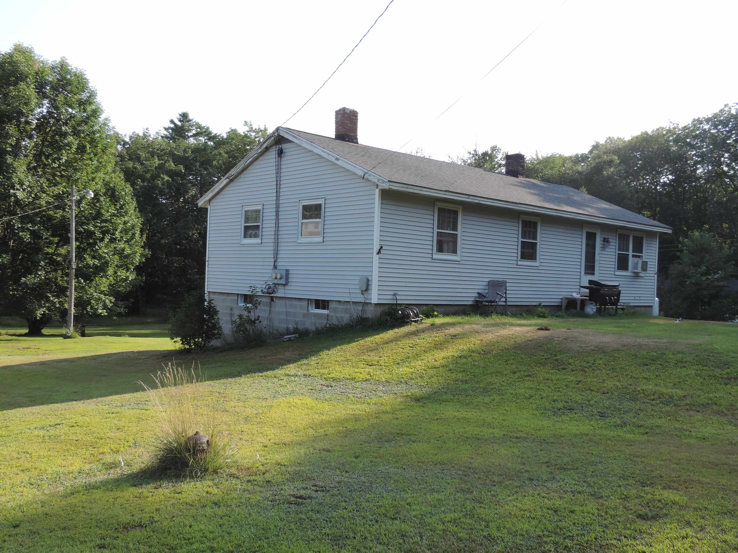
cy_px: 292
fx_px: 725
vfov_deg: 41.8
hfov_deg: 54.0
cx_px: 365
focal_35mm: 34
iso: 80
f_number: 3.1
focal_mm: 5.3
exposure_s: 1/320
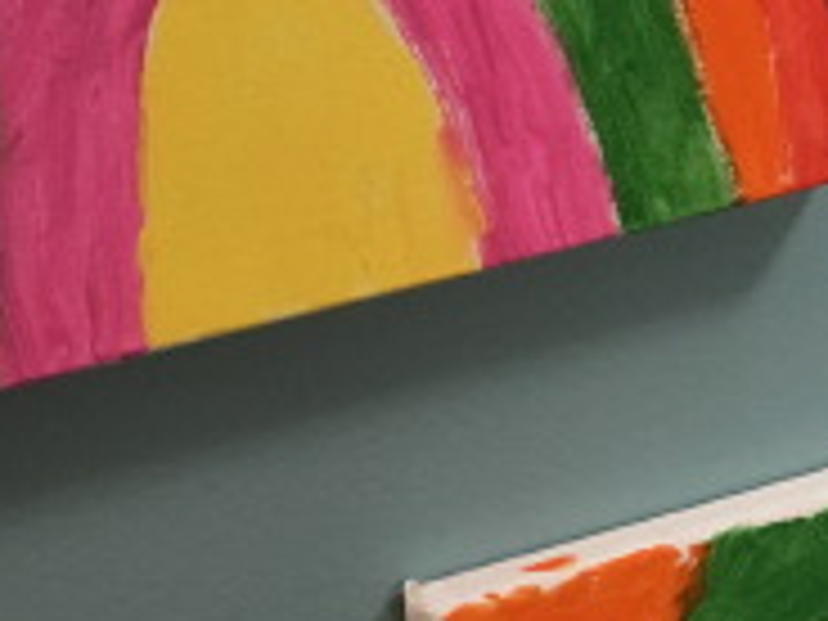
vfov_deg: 14.6
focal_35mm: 101
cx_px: 1256
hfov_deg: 17.4
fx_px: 2416
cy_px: 144
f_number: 2.2
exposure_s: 1/30
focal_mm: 4.15
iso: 125
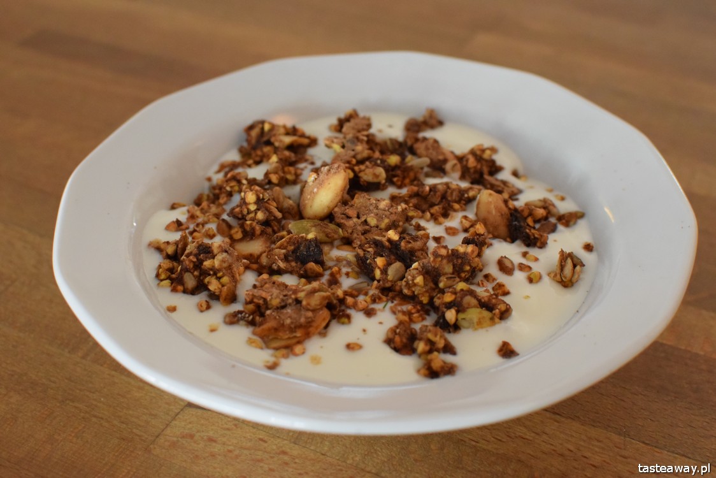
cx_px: 358
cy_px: 239
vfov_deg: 25.8
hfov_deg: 37.8
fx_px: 1044
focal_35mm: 52
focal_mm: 35
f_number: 5.6
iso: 3200
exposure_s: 1/125
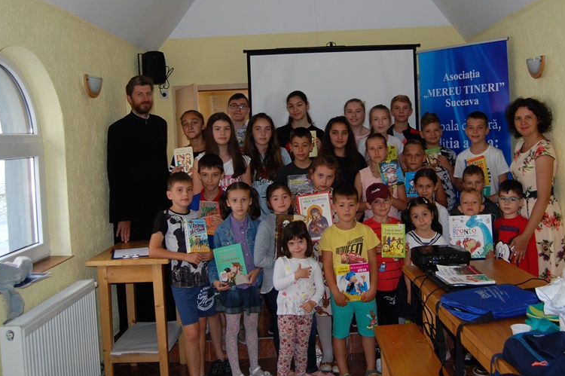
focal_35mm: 36
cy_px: 135
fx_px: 565
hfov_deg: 53.1
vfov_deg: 36.5
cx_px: 299
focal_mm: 18
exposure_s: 1/60
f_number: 3.5
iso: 400
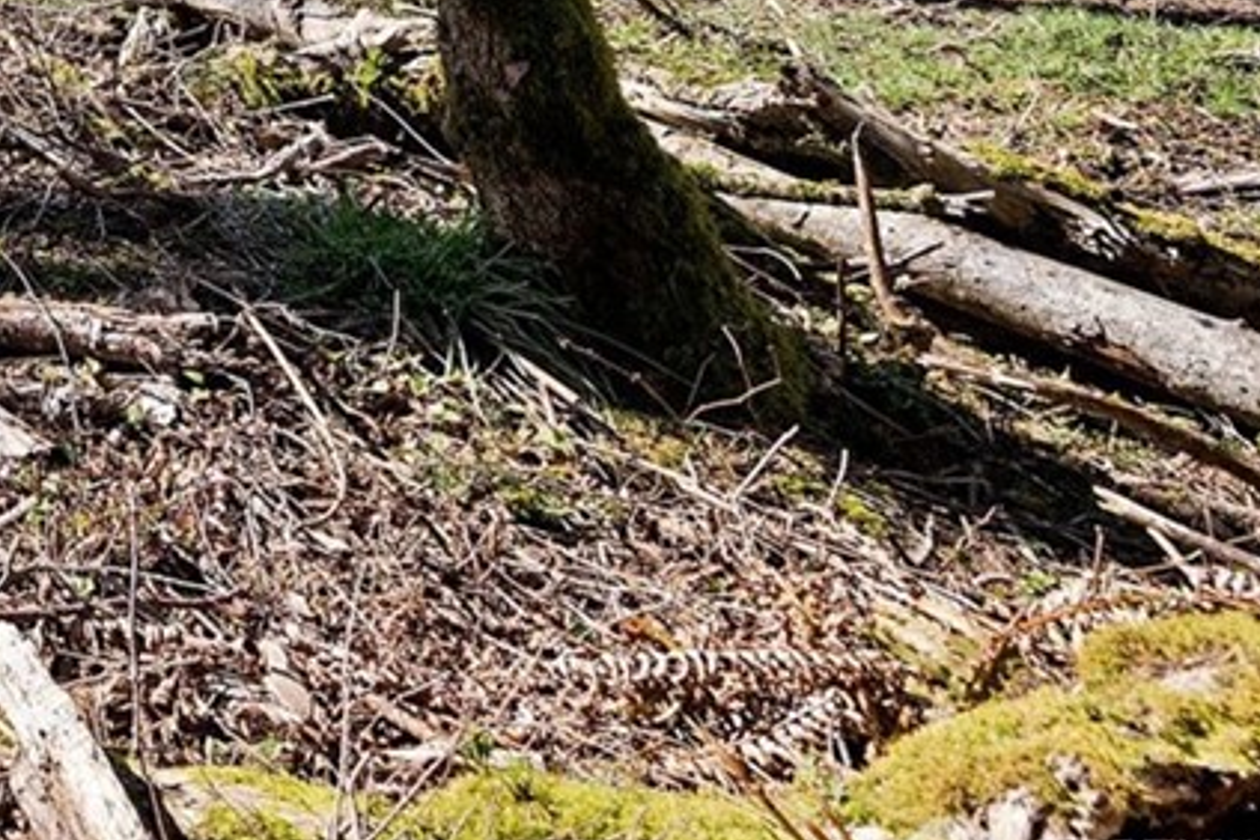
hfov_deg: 22.2
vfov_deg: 19.4
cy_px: -652
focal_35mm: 53
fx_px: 1855
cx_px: -1007
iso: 400
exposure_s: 1/1000
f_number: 4
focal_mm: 14
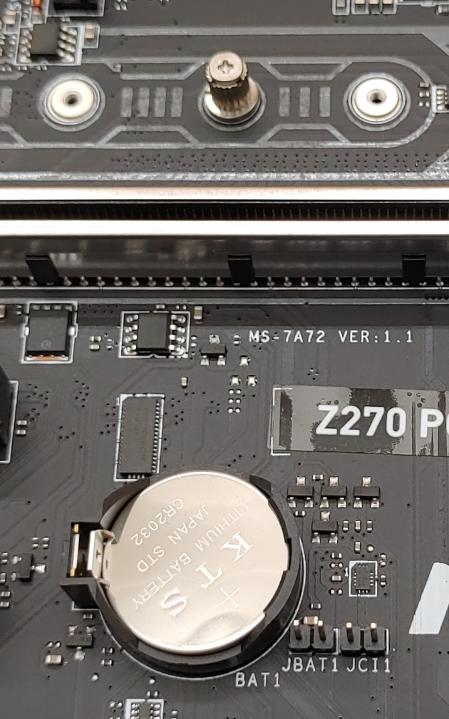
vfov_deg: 27.9
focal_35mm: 74
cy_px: 361
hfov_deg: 17.4
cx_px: 385
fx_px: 1450
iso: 50
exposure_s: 1/60
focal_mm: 4.36
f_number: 1.8
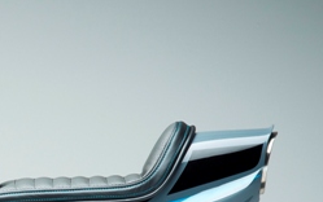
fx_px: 4862
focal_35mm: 552
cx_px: -127
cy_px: 337
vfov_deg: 2.4
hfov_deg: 3.8
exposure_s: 1/200
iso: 160
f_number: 11
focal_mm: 135
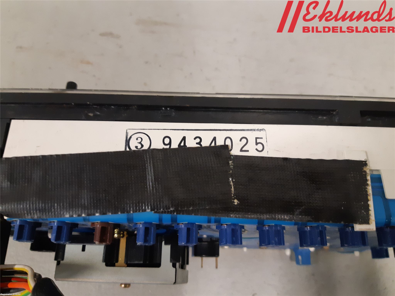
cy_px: 148
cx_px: 198
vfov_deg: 53.1
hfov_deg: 67.3
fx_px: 297
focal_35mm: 26
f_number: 1.7
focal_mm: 3.93
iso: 250
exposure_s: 1/60
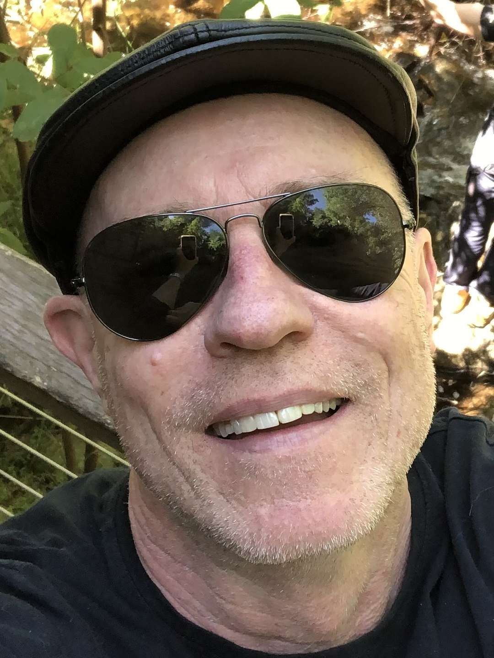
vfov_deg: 56.8
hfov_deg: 44.2
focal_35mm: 32
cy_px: 329
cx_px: 247
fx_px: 609
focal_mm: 2.87
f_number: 2.2
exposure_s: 1/90
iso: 64
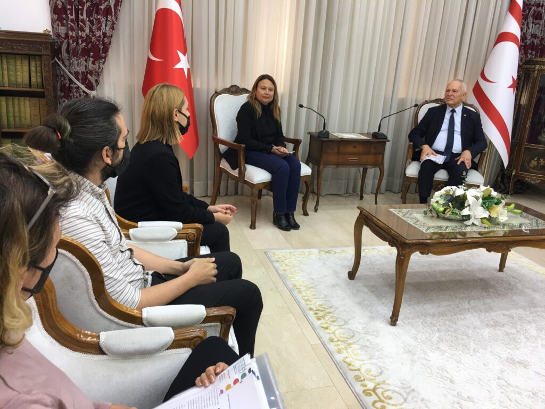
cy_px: 204
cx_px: 272
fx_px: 457
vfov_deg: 48.2
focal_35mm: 29
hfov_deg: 61.7
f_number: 2.2
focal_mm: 4.15
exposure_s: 1/17
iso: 32
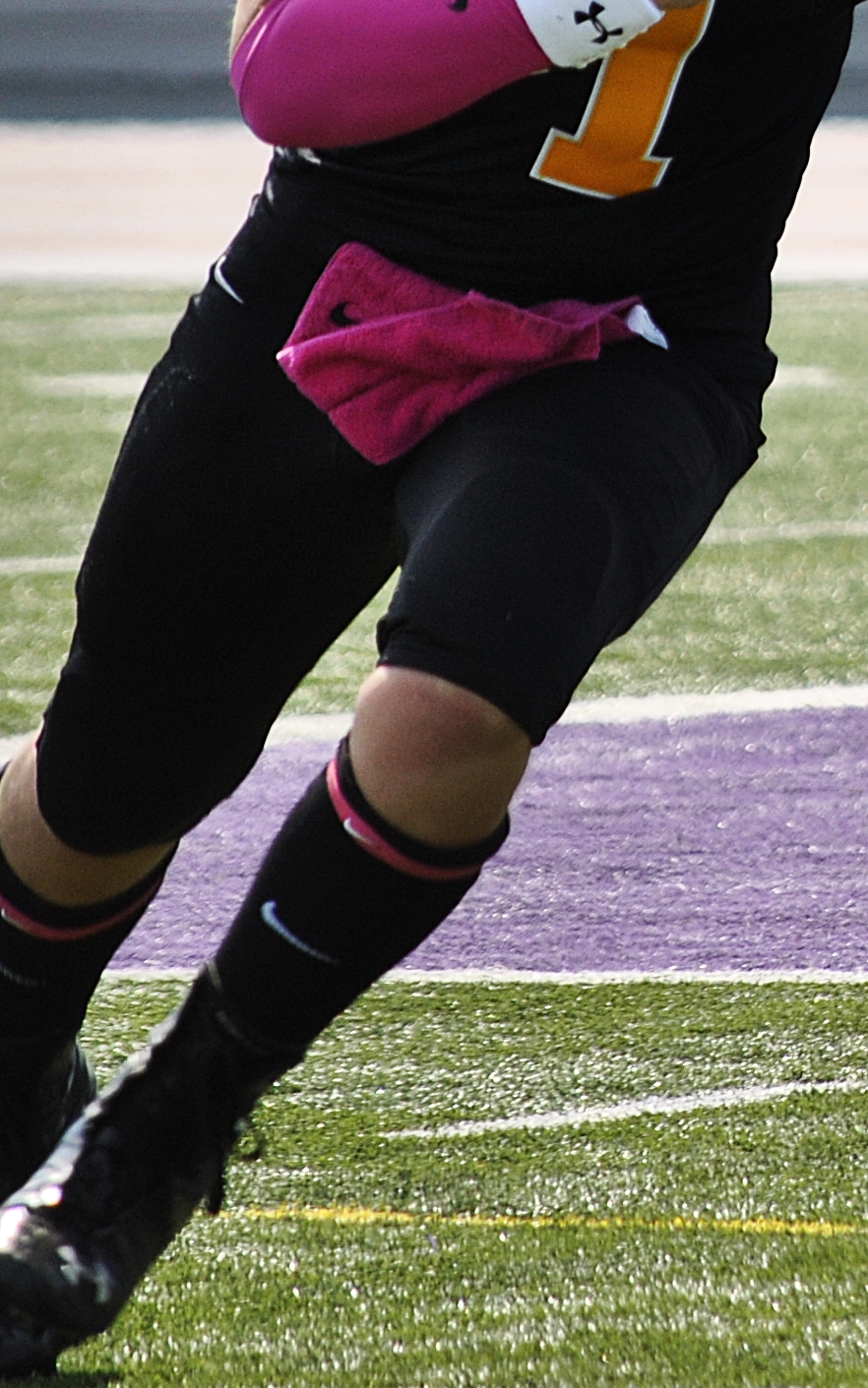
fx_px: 31790
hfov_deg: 1.6
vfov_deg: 2.5
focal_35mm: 840
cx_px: 1228
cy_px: 139
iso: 200
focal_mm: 200
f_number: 5.6
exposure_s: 1/500
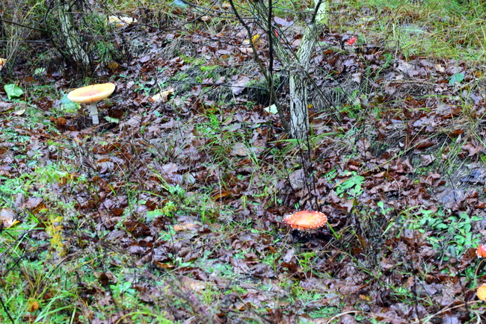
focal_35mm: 65
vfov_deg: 21.1
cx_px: 260
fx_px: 873
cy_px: 153
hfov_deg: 31.1
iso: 1600
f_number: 7.1
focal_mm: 35
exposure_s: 1/60
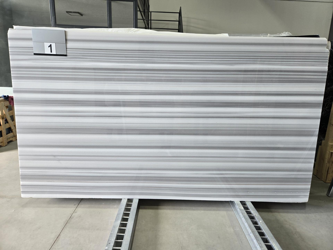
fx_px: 221
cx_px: 166
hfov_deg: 73.9
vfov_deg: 58.9
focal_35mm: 23
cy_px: 125
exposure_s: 1/180
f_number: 1.8
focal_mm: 5.4
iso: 100
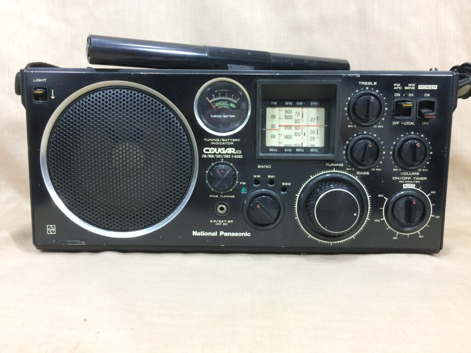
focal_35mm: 29
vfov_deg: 48.2
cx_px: 236
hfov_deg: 61.7
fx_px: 395
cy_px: 176
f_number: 2.2
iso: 100
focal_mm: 4.15
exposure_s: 1/30
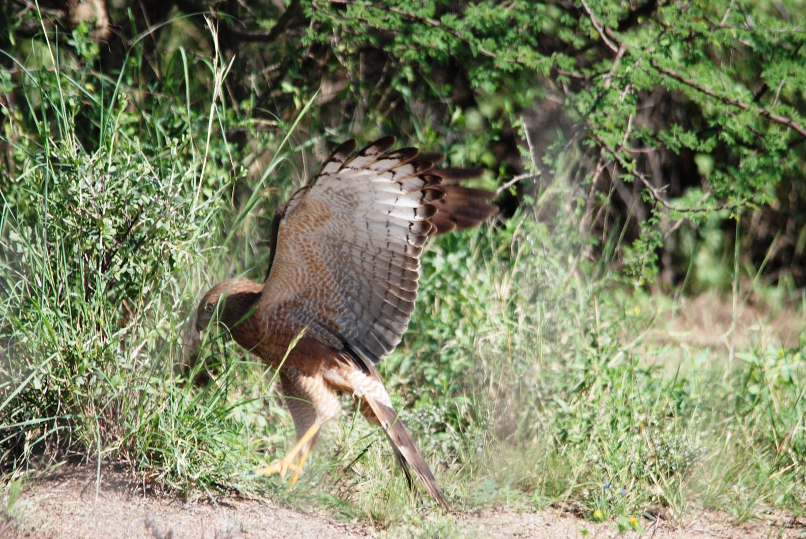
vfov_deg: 1.8
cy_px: 270
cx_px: 404
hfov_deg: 2.7
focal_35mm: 757
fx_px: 16968
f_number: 6.3
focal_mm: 500
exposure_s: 1/500
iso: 320
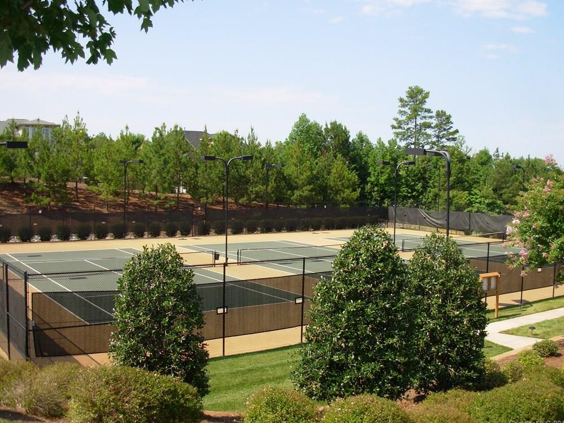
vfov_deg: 36.8
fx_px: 635
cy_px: 212
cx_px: 284
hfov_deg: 47.9
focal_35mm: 39
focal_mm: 6.3
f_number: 2.9
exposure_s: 1/724
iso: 50
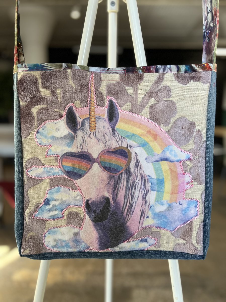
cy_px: 151
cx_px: 113
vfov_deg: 67.3
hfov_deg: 53.1
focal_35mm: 26
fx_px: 226
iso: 50
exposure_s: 1/120
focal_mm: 5.7
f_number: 1.5
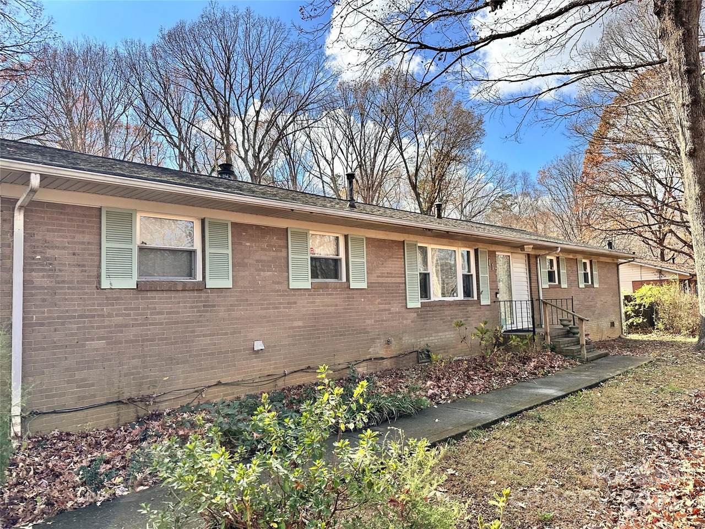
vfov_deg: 56.8
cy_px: 264
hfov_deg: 71.6
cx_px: 352
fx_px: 489
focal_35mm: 24
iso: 80
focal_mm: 6.86
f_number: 1.78
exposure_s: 1/2155
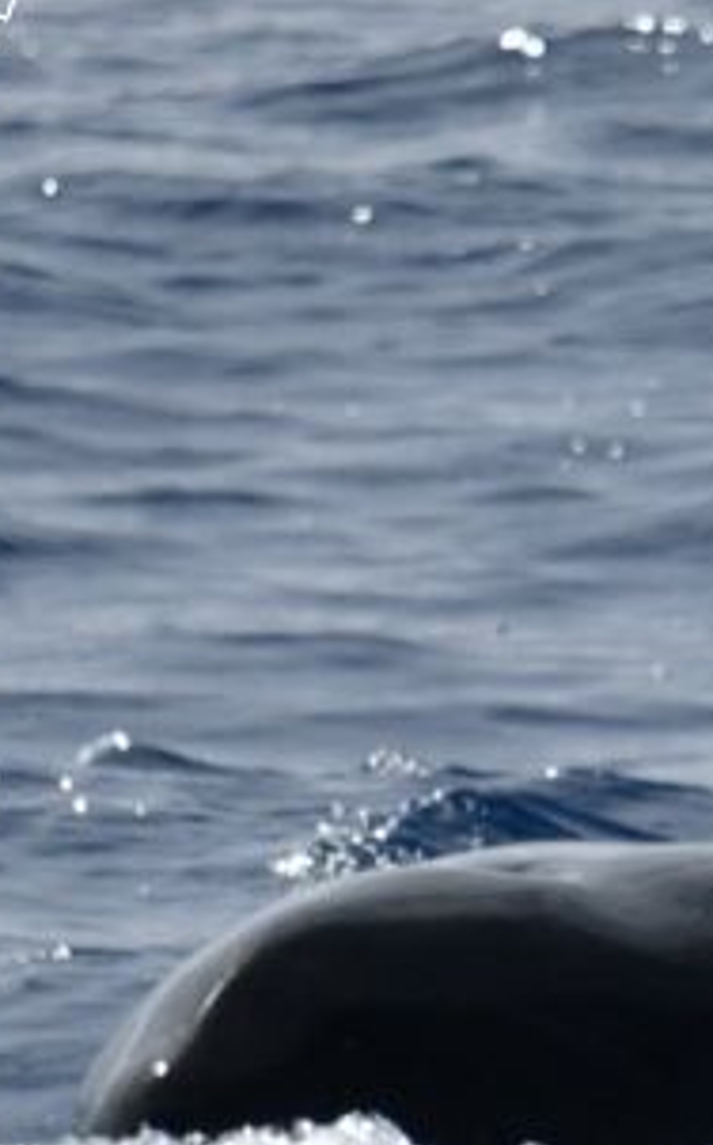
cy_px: 639
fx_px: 50574
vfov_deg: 1.3
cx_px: 982
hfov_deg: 0.8
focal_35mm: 1622
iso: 800
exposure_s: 1/8000
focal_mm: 600
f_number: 6.3
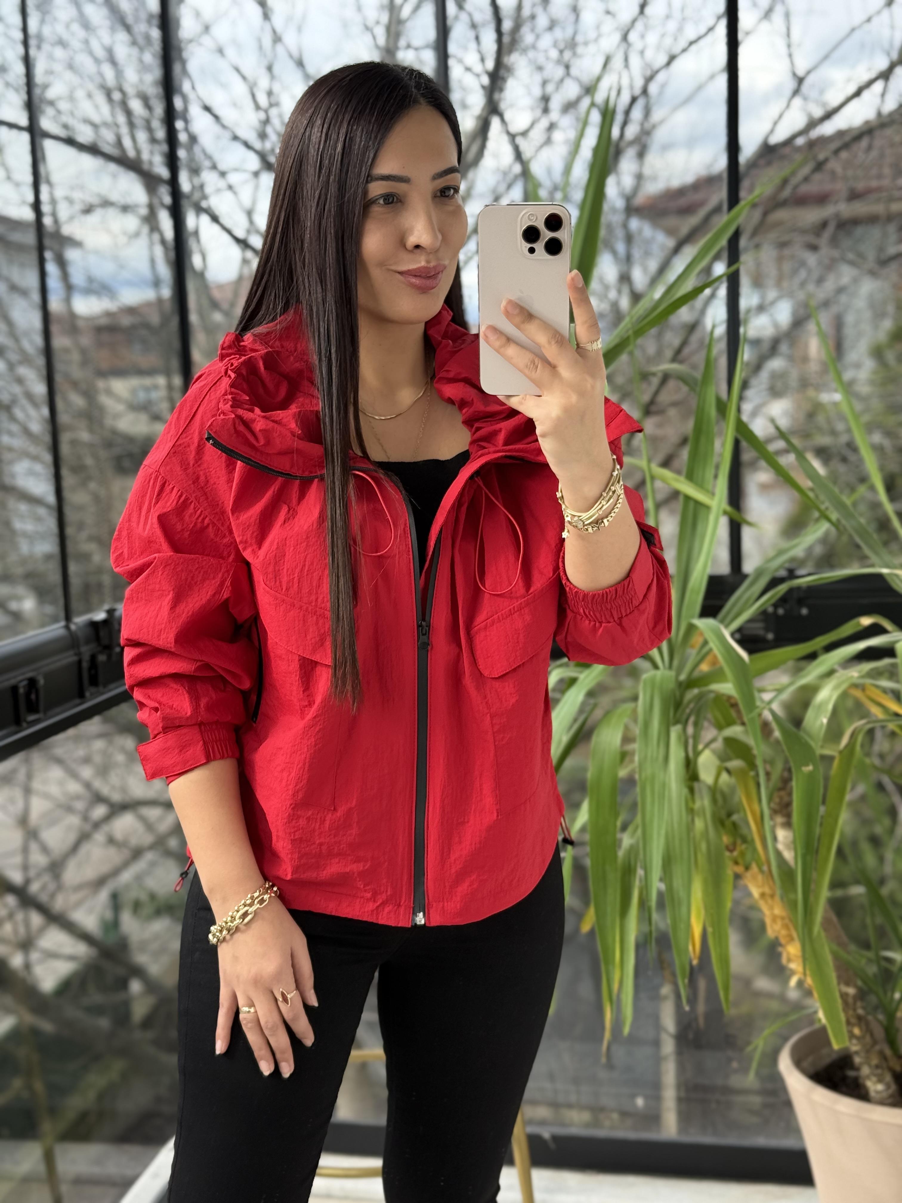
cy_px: 602
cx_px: 451
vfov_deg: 39.7
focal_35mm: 48
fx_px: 1668
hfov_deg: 30.3
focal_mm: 6.76
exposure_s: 1/375
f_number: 1.78
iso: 100
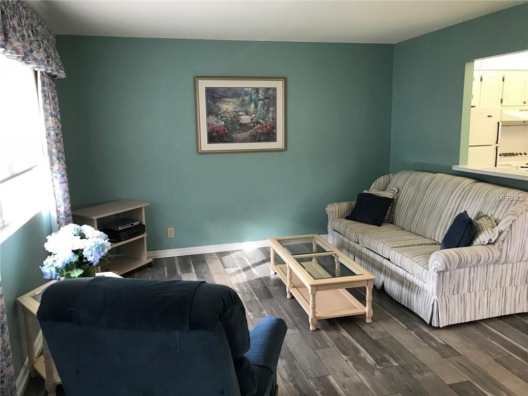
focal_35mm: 28
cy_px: 198
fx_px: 427
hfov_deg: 63.4
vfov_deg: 49.7
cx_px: 264
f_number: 1.8
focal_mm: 3.99
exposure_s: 1/20
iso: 40
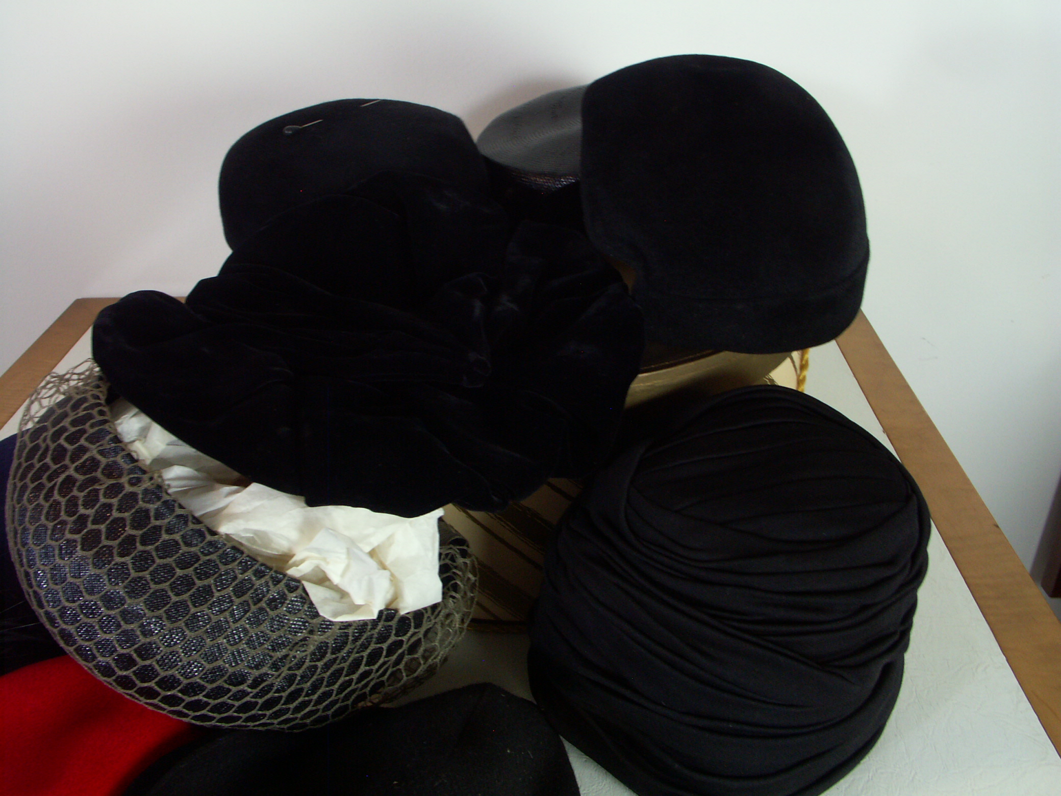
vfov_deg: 46.8
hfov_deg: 60.0
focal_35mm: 30
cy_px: 398
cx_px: 530
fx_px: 920
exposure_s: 1/8
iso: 100
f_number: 7.1
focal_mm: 7.82
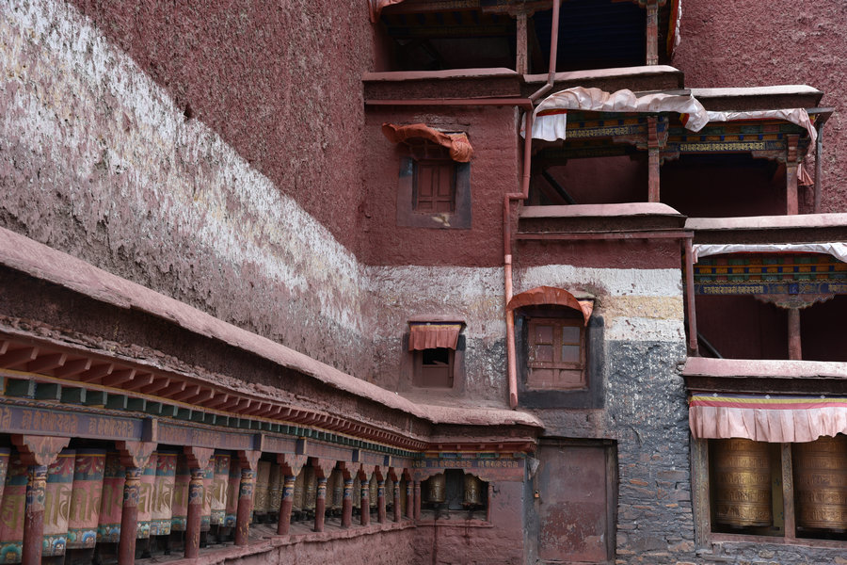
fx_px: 1176
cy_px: 282
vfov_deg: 27.0
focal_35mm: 50
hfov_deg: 39.6
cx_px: 424
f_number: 8
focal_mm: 50
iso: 280
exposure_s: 1/250
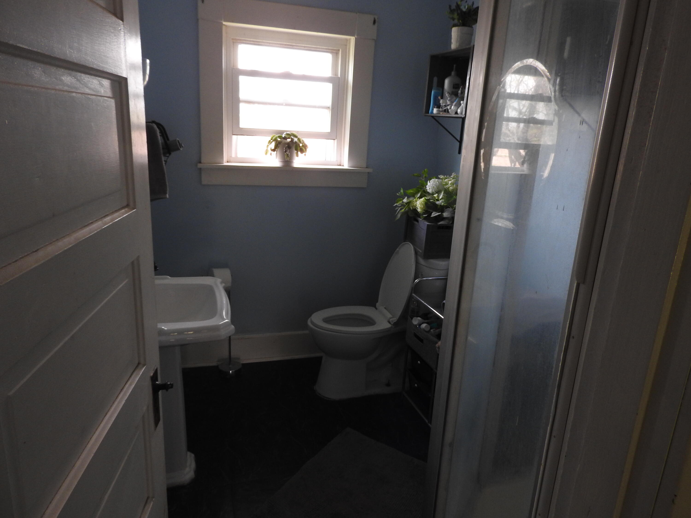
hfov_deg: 71.6
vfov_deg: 56.8
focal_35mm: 24
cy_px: 259
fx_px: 479
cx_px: 346
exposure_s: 1/30
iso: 200
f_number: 3.3
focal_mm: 4.3
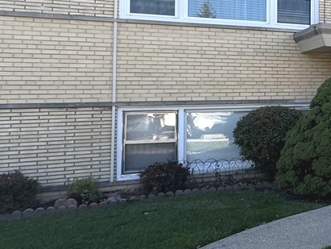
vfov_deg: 29.4
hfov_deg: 29.2
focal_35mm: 49
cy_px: 72
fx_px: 469
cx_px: 457
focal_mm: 2.22
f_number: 2.2
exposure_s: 1/332
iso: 40
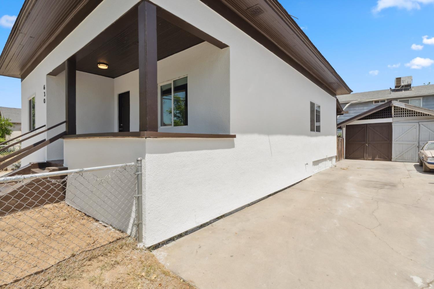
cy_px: 144
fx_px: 211
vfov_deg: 68.7
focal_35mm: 18
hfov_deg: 91.5
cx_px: 217
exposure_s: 1/320
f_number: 8
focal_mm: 11.7
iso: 100
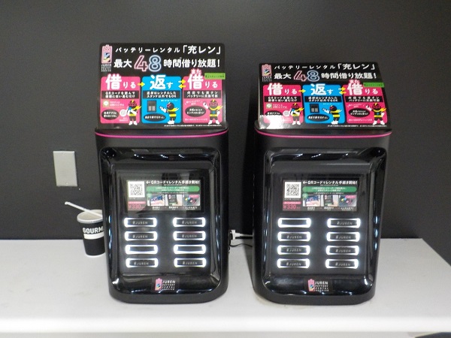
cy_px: 169
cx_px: 226
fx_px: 391
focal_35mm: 30
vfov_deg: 46.8
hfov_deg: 60.0
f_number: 3.3
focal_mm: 4.1
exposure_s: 1/10
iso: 400
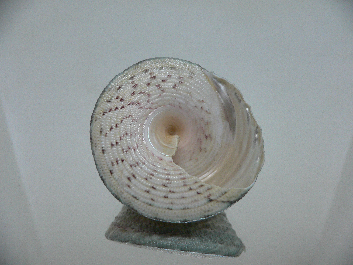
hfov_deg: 52.6
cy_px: 132
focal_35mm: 35
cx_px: 176
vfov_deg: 40.7
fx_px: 357
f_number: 2.8
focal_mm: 4.6
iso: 200
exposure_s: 1/60
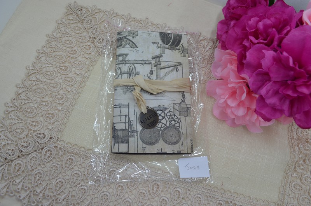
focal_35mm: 30
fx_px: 259
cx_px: 156
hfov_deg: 62.0
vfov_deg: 43.4
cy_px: 103
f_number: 8
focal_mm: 20
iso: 360
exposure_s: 1/60
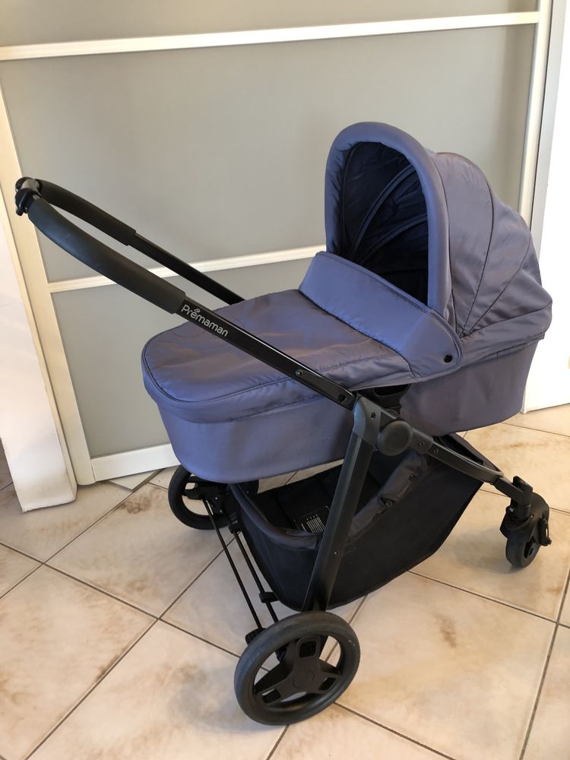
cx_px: 285
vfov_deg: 63.4
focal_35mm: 28
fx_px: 615
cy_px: 380
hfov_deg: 49.7
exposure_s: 1/17
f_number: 1.8
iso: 50
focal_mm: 3.99
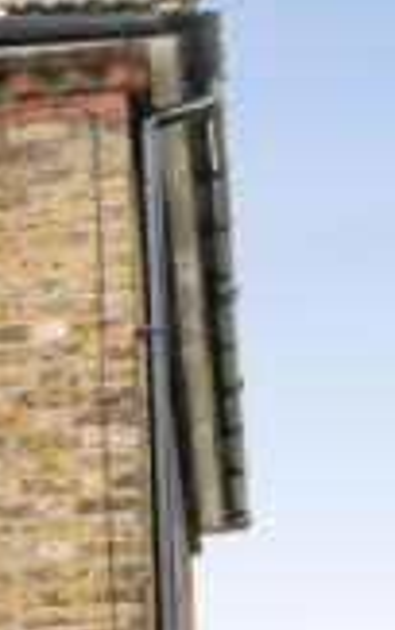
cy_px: 653
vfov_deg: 9.0
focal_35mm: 231
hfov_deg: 5.4
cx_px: -778
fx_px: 3975
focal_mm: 24
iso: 400
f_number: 8
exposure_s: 1/320
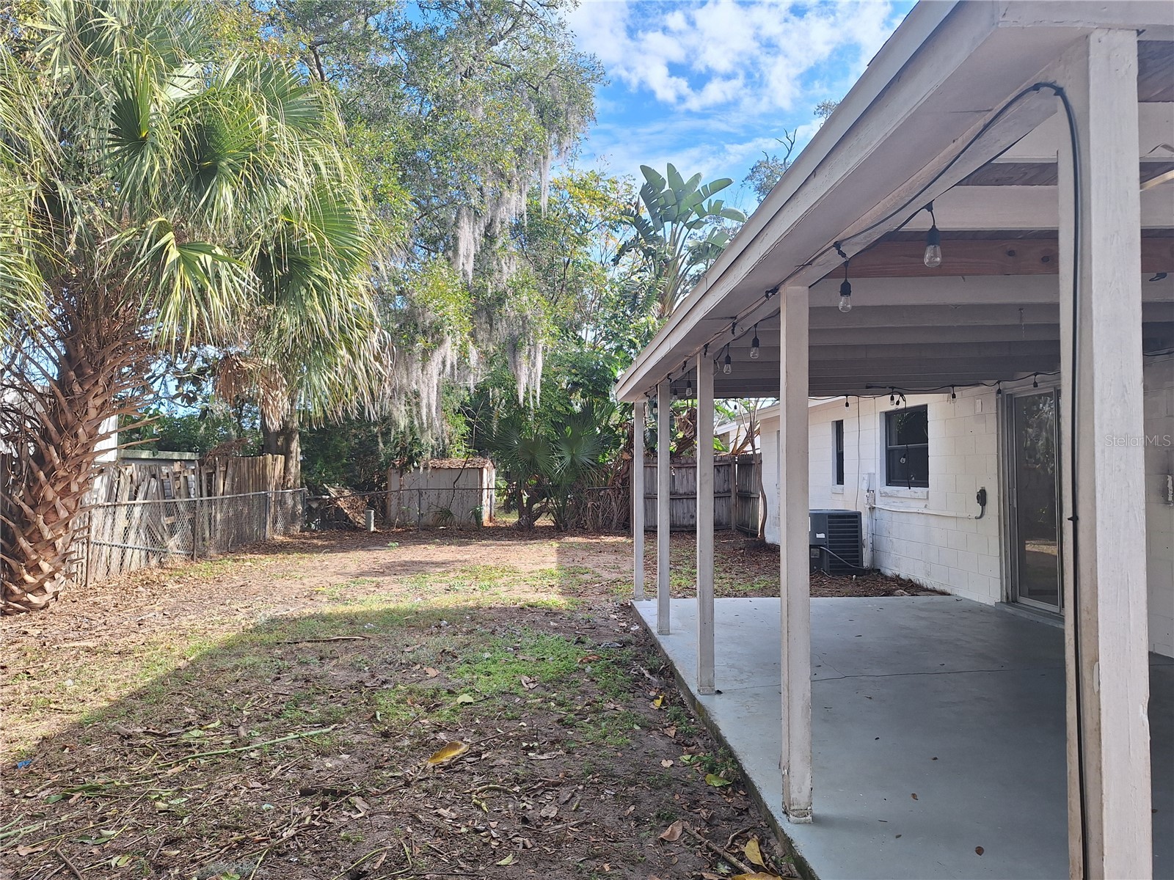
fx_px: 780
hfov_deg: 73.9
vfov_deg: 58.9
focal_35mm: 23
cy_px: 440
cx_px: 587
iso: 40
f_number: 1.8
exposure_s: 1/561
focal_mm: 5.54
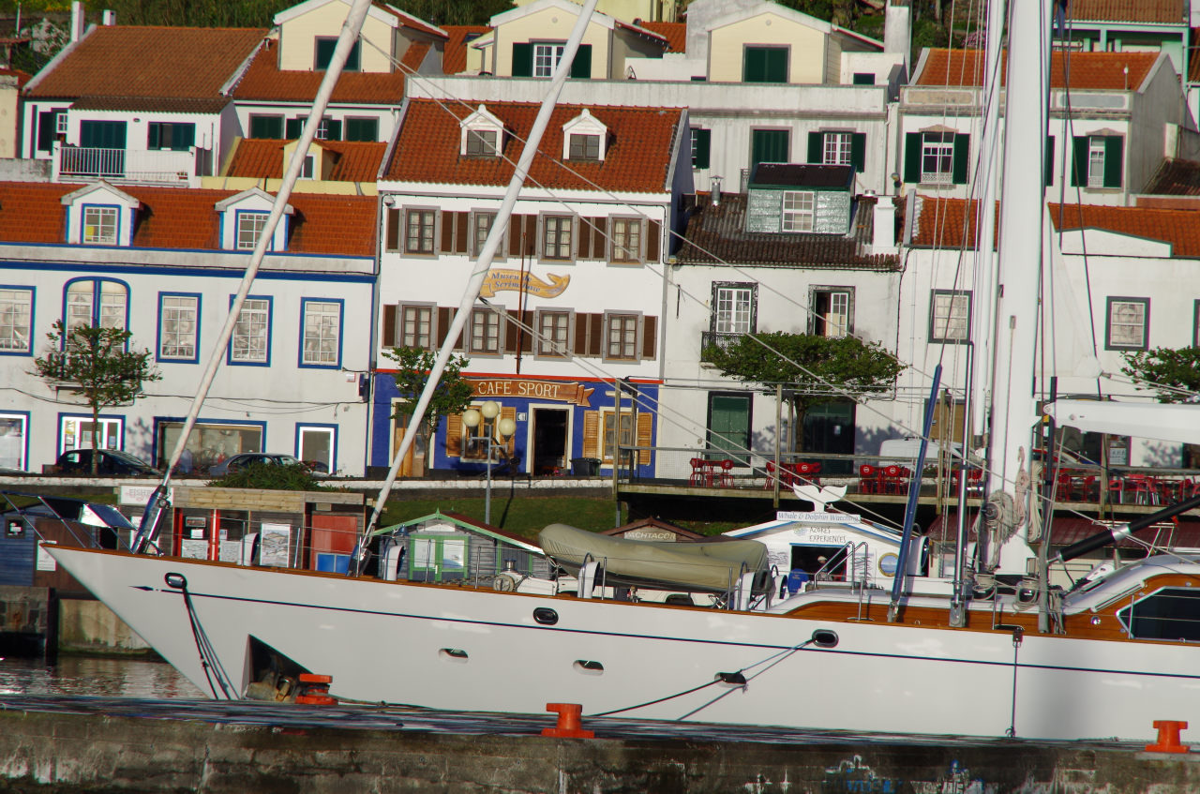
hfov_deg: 10.2
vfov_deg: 6.8
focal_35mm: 202
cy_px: 397
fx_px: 6717
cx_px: 600
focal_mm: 135
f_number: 11
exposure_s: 1/320
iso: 100
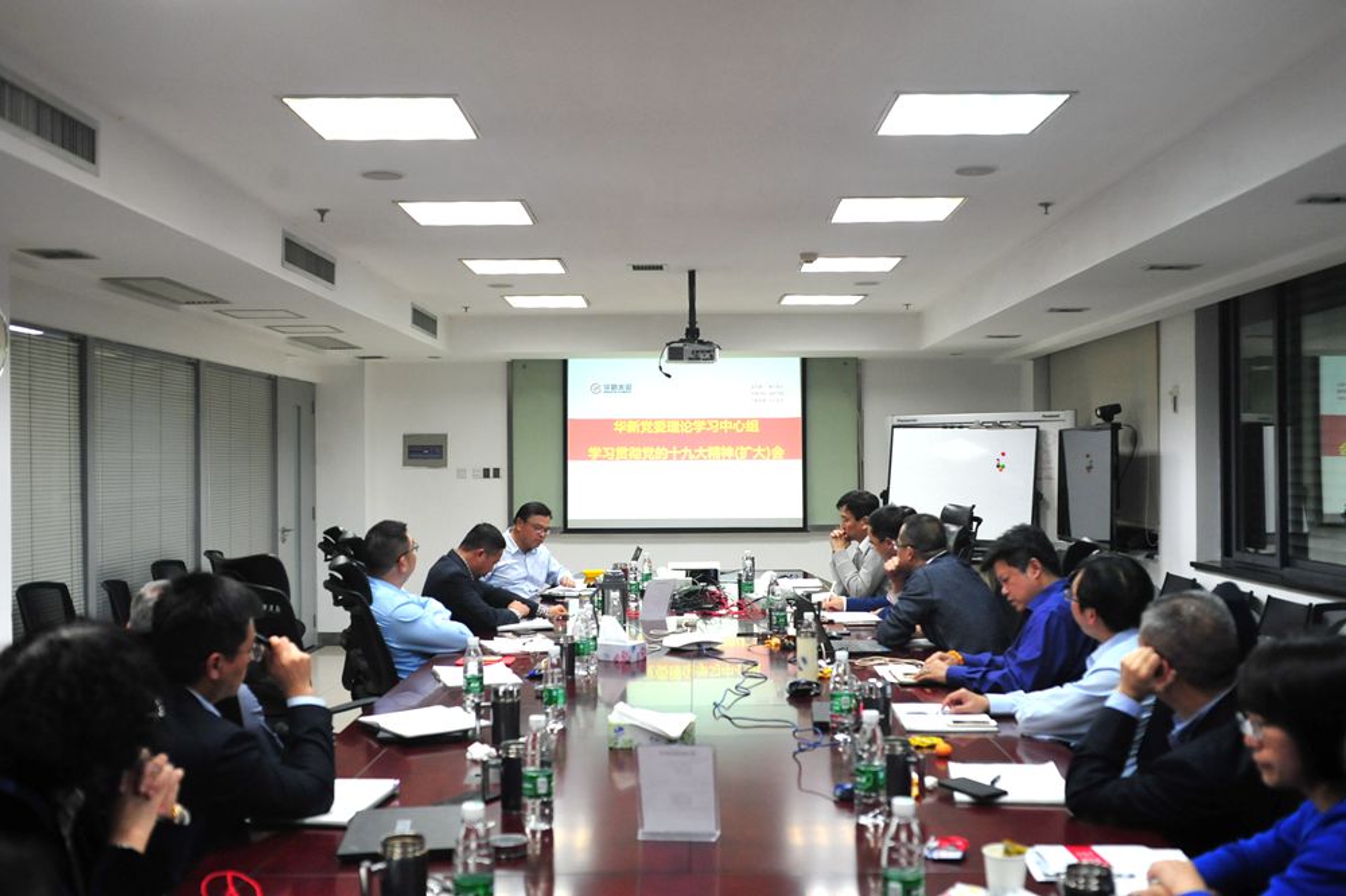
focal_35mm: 38
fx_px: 1420
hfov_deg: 50.7
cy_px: 448
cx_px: 673
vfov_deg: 35.0
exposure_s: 1/125
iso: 2000
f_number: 4
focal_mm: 38
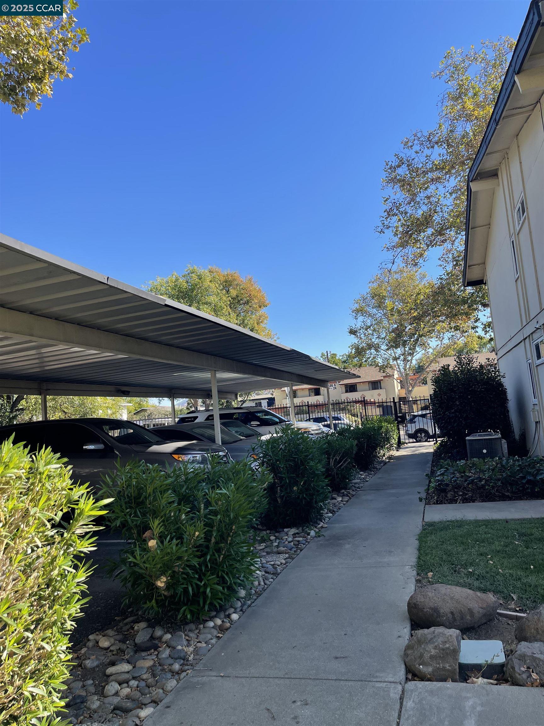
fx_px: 524
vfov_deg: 69.4
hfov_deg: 54.9
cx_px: 272
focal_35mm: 25
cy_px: 363
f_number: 1.6
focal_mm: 5.1
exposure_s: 1/1739
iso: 32
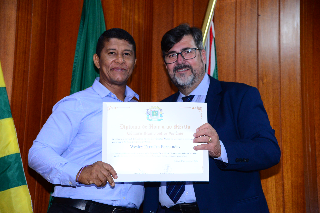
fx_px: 667
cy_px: 106
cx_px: 160
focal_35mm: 75
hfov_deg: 27.0
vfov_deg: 18.2
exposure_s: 1/125
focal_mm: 75
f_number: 4.5
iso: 2500
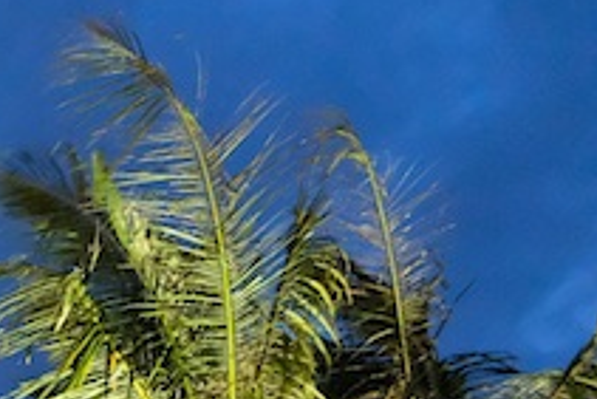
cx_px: -682
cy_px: 746
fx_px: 1178
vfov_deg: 15.9
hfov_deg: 17.3
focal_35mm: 71
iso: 12800
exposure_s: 1/20
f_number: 4
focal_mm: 10
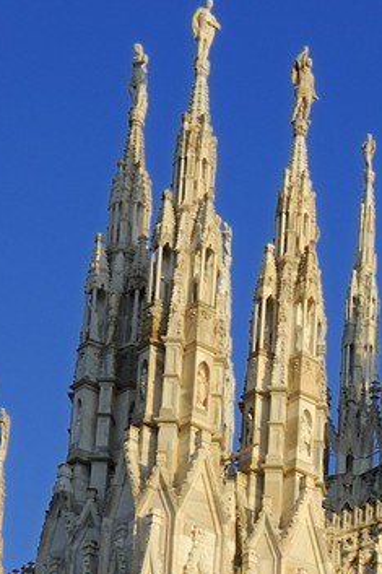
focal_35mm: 154
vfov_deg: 12.2
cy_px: 1039
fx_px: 2453
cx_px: 840
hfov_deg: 8.3
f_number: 14
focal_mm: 34
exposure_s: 1/160
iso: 200
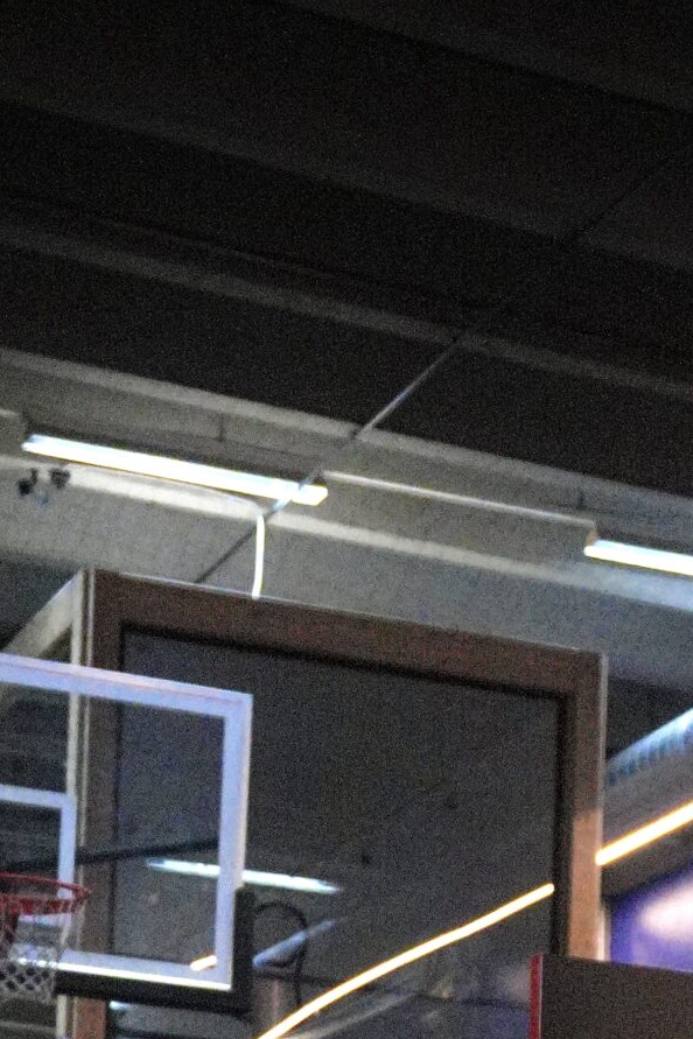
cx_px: 477
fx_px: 3234
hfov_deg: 12.2
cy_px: 1458
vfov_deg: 16.9
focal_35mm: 112
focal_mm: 26
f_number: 5
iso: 2000
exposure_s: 1/200
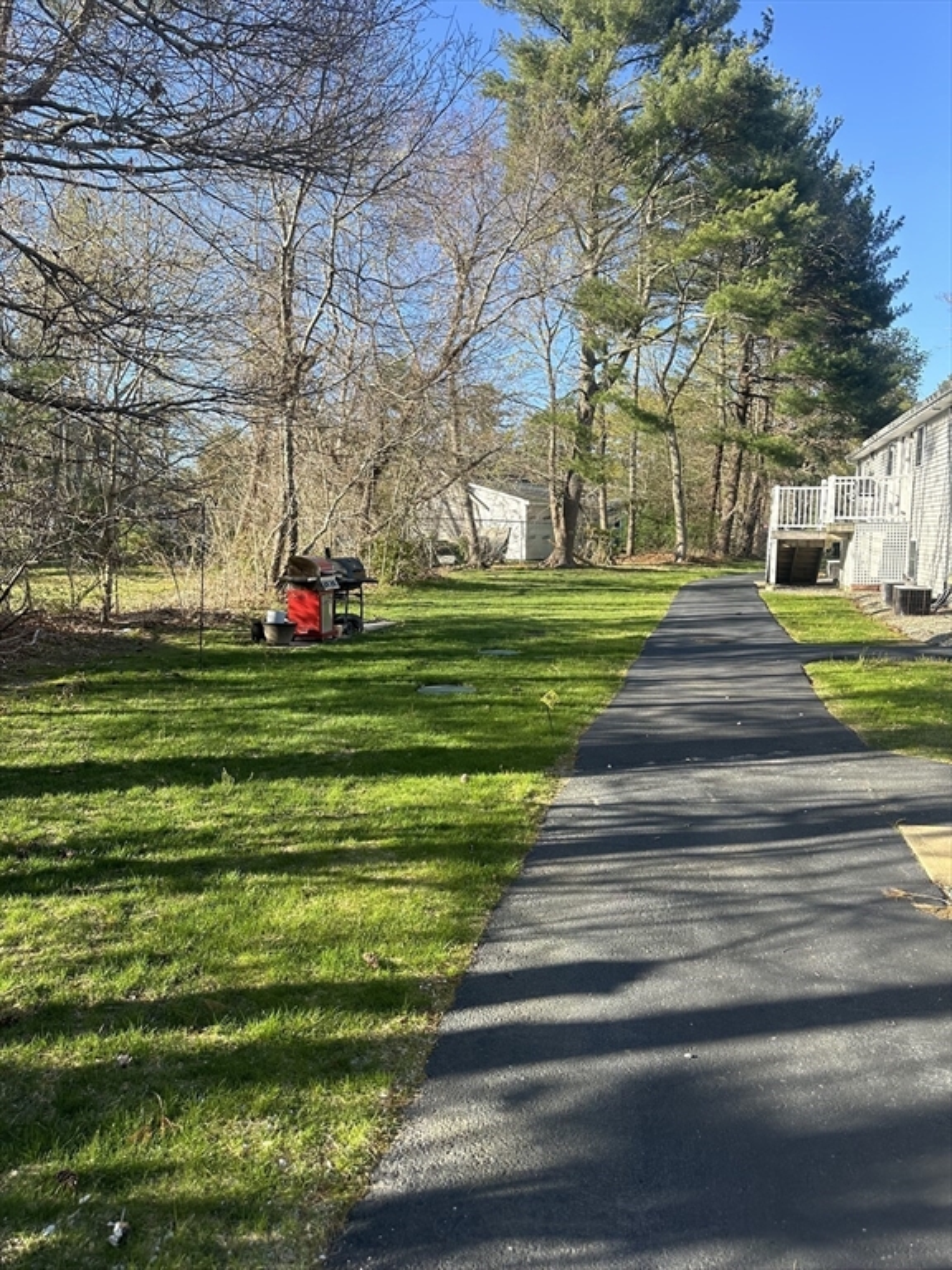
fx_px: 880
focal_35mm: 24
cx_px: 476
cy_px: 635
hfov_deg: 56.8
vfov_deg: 71.6
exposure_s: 1/1083
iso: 80
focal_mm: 6.86
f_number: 1.78
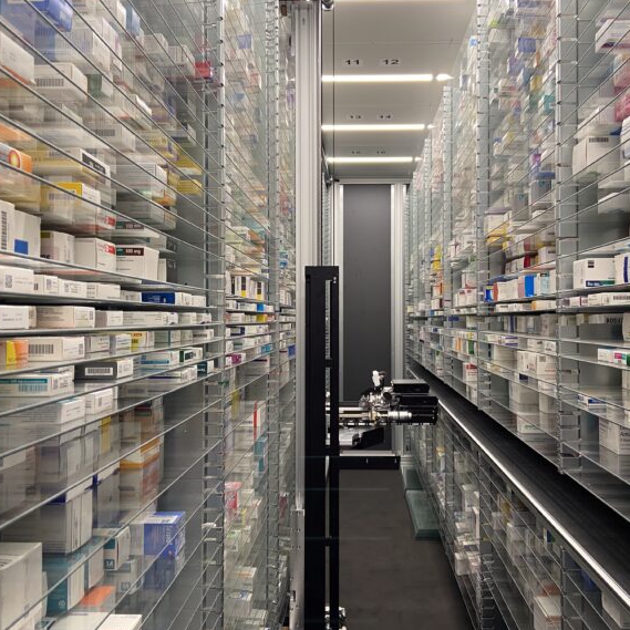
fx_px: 638
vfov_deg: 52.5
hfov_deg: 52.4
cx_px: 359
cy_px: 314
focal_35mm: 31
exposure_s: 1/50
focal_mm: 4.25
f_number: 1.8
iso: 80
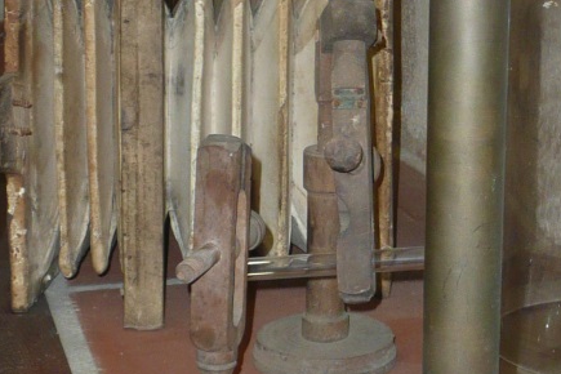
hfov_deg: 19.9
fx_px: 1527
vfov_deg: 13.9
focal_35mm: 98
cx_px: 616
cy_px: 136
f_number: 3.4
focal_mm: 4.9
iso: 125
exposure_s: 1/30
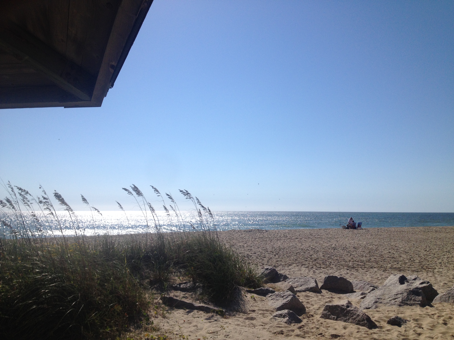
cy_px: 170
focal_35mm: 35
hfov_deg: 52.6
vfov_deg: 40.7
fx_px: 459
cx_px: 227
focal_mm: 4.28
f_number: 2.4
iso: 50
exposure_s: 1/5025
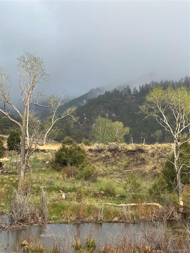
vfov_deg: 25.3
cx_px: 95
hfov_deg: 19.1
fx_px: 564
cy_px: 126
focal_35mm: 77
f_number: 2.8
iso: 250
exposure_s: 1/94
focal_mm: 9
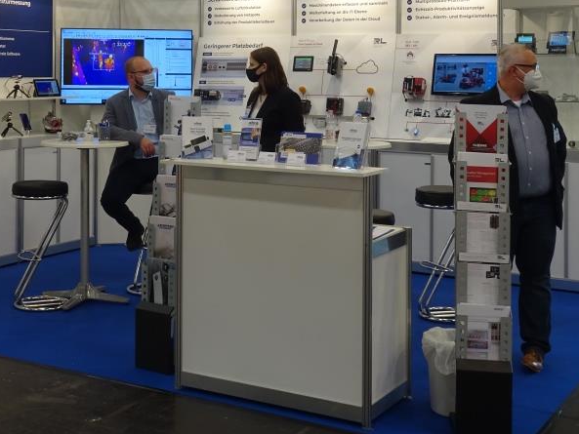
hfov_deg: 33.5
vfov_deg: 25.2
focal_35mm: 57
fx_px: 954
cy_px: 76
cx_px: 196
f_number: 4
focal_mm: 5.61
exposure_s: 1/40
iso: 100
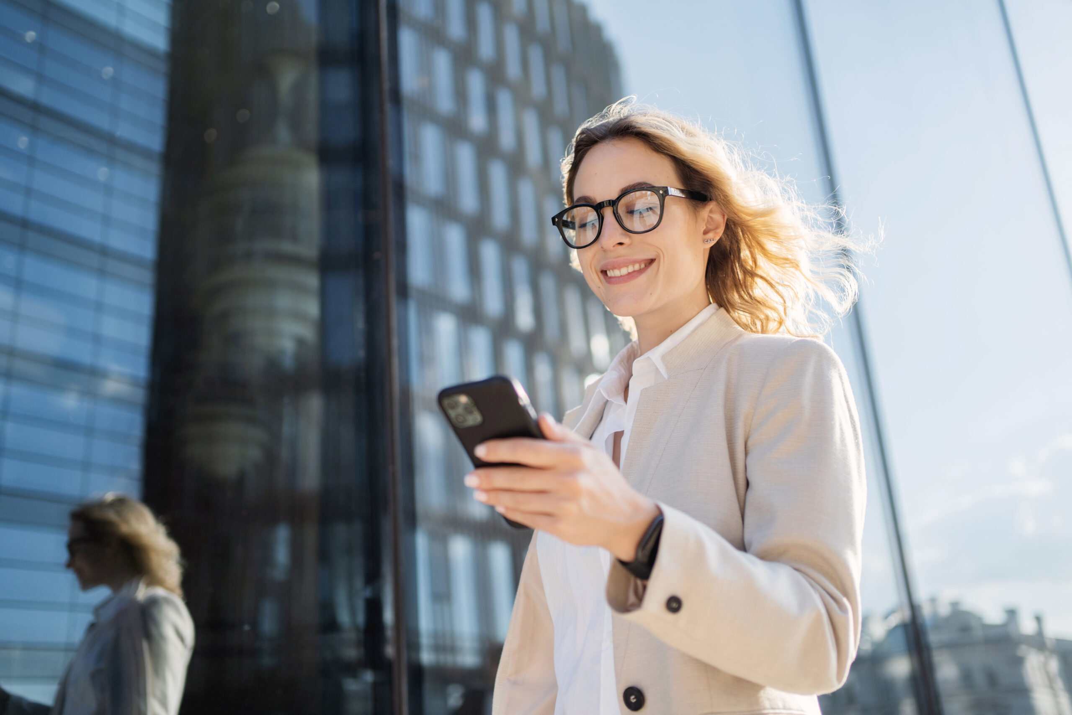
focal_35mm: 35
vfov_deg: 37.9
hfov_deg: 54.4
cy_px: 358
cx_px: 536
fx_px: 1042
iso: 100
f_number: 2
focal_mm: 35
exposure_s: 1/1000
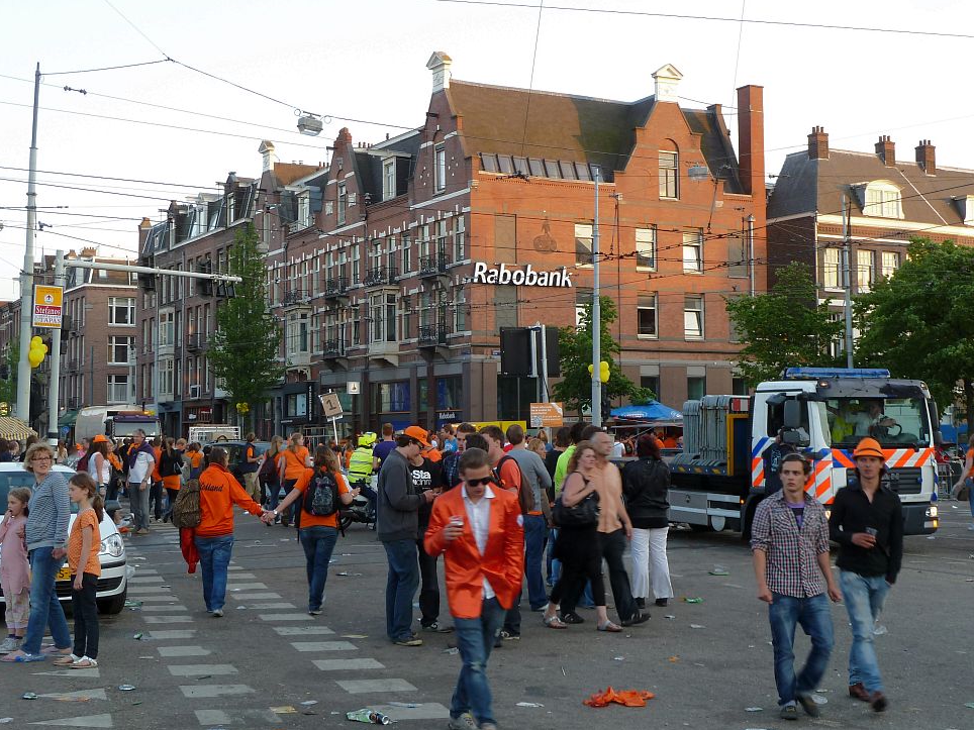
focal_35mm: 51
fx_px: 1435
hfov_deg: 37.5
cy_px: 362
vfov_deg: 28.6
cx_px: 465
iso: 80
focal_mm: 7.9
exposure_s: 1/40
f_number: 3.8
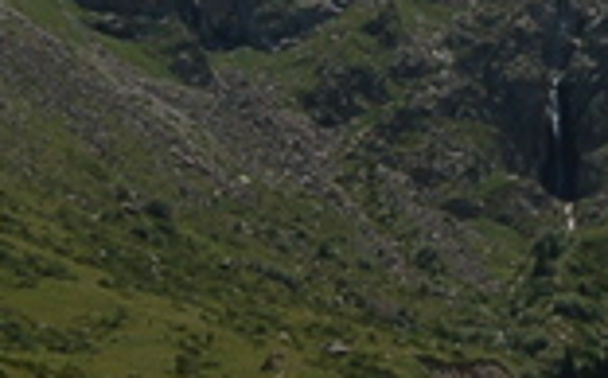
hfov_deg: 11.5
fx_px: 2995
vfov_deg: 7.2
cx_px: 542
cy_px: 74
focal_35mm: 181
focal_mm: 18
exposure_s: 1/500
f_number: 11
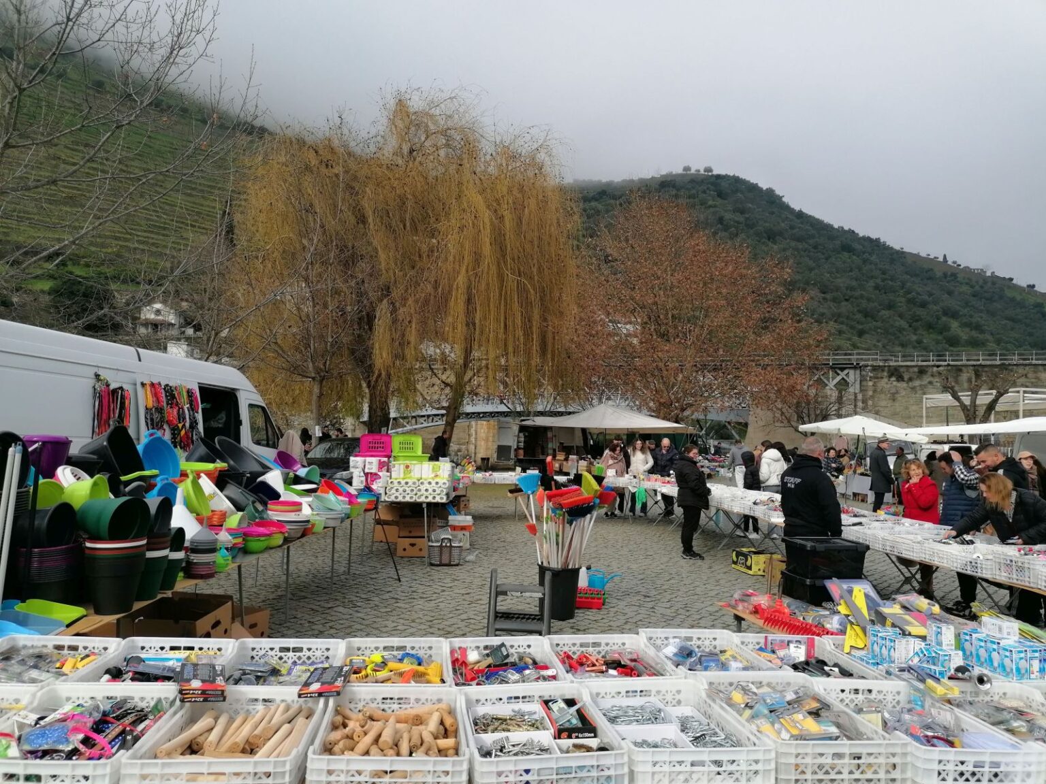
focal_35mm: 27
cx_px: 523
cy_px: 392
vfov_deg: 51.4
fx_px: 816
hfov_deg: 65.3
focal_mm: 4.75
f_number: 1.8
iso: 50
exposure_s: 1/994
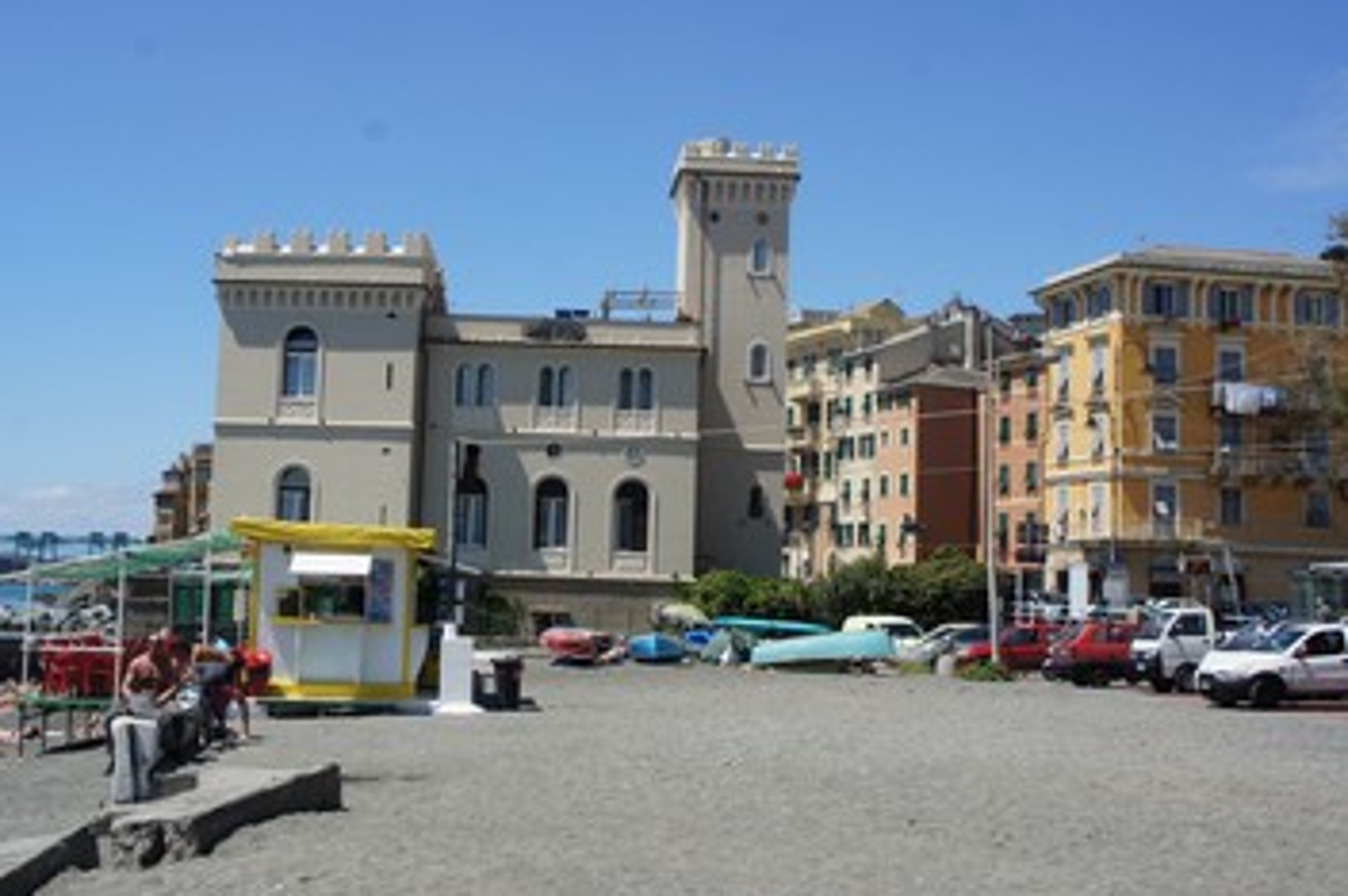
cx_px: 617
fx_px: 1758
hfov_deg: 41.9
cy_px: 421
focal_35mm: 47
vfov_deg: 28.6
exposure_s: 1/250
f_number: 11
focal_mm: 24
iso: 200
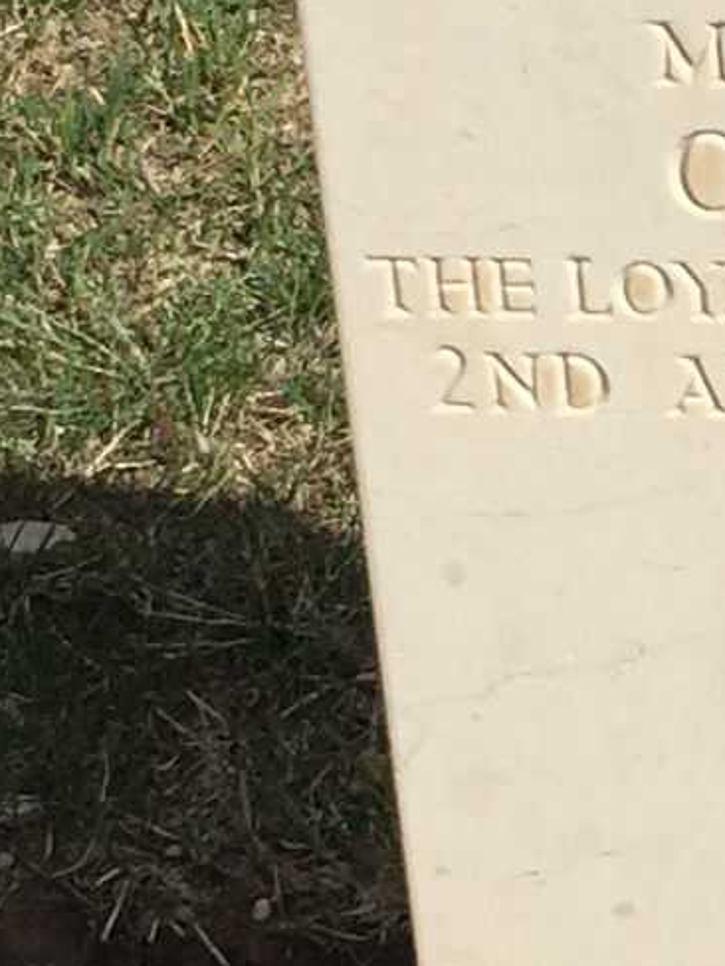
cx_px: 1149
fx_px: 5418
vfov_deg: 10.2
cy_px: 374
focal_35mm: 194
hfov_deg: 7.5
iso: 32
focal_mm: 4.15
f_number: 2.2
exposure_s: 1/3968
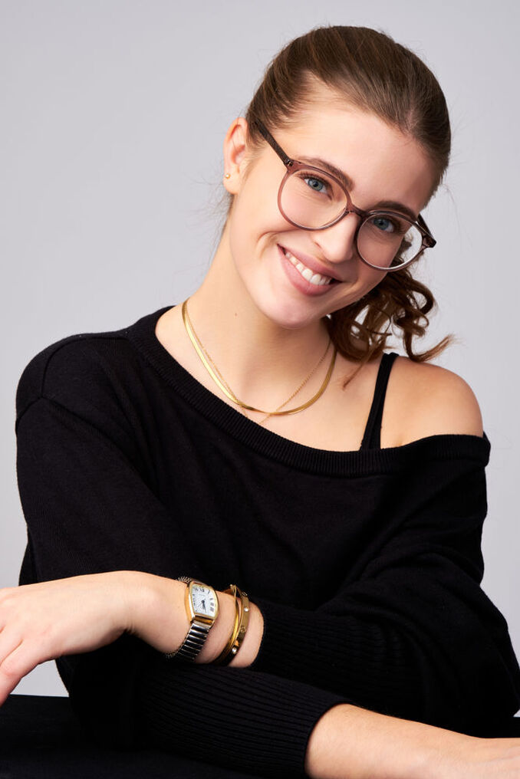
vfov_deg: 24.2
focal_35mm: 84
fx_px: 1819
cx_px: 260
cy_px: 390
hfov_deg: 16.3
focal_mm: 56
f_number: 8
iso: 160
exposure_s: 1/160
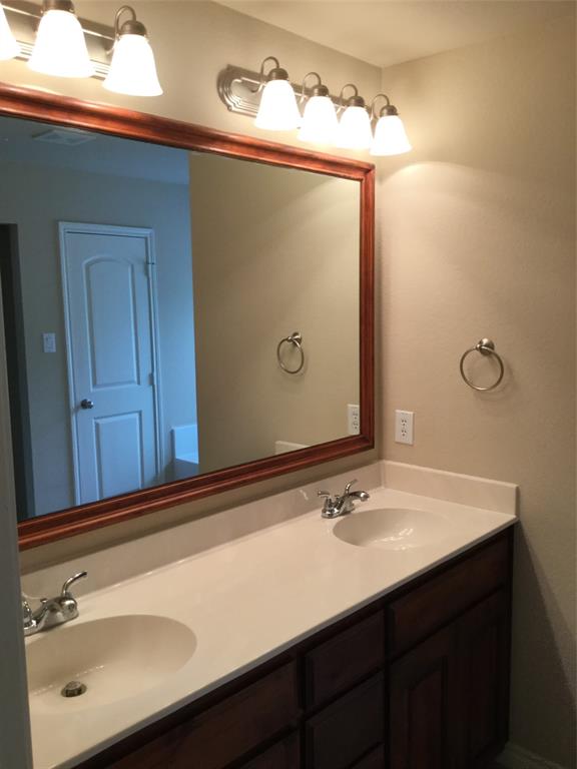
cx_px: 288
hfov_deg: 45.4
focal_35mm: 31
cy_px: 384
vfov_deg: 58.4
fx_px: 689
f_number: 2.4
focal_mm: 3.3
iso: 32
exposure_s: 1/30
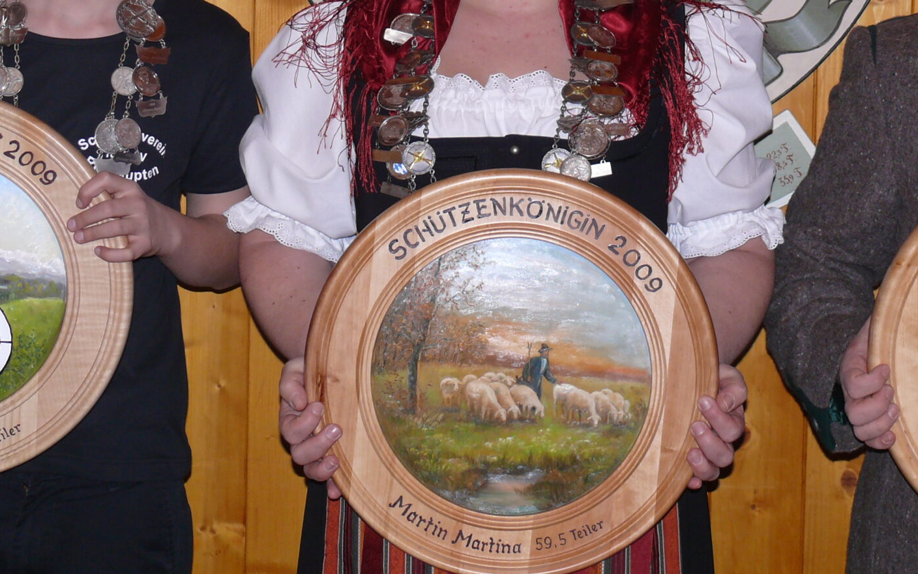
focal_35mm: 106
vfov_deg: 12.2
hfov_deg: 19.6
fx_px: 2652
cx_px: 535
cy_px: 13
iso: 100
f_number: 3.2
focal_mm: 11.7
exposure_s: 1/30
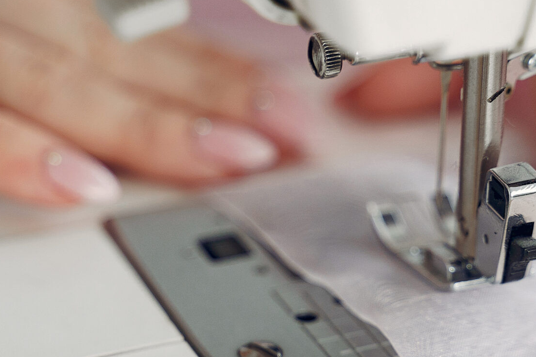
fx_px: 2576
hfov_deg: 11.9
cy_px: 227
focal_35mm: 173
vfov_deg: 7.9
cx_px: 252
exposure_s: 1/250
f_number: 3.2
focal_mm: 75
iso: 400
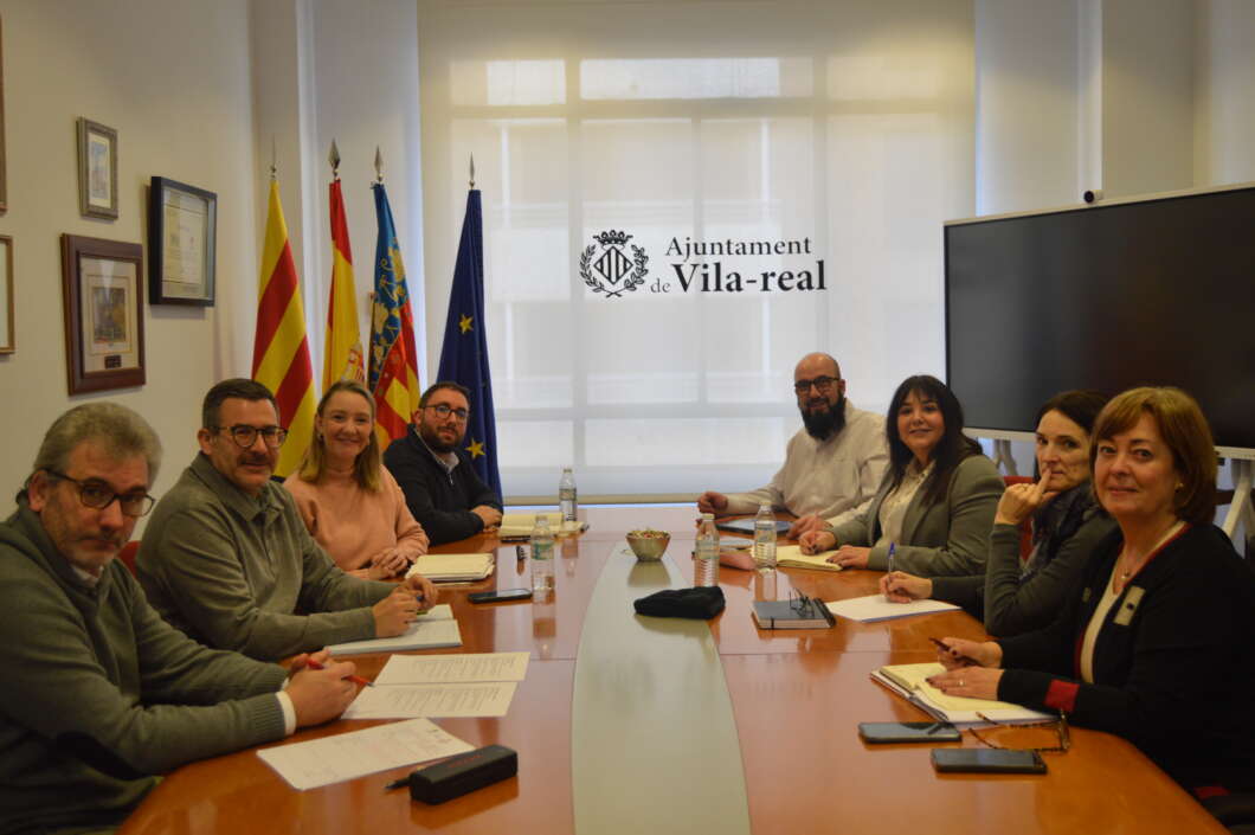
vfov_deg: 38.3
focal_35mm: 34
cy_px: 418
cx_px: 628
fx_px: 1202
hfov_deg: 55.1
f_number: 3.8
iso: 450
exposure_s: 1/60
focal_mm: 23
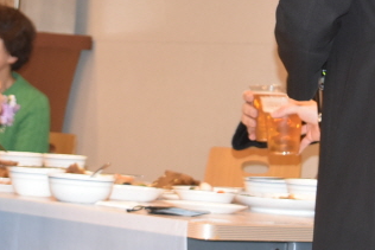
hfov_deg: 12.0
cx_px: 161
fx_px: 1782
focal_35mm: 171
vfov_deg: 8.0
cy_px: -27
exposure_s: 1/60
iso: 900
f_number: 4.8
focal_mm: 36
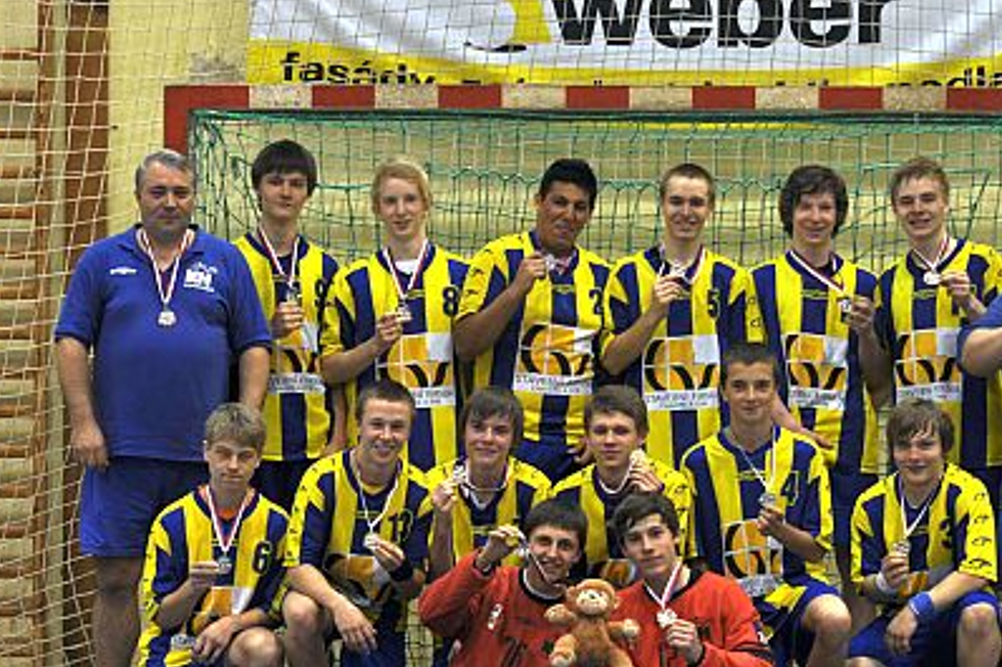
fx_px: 4034
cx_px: 657
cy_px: 452
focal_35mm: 145
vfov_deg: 9.4
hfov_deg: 14.1
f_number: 4
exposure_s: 1/60
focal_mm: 70
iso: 200
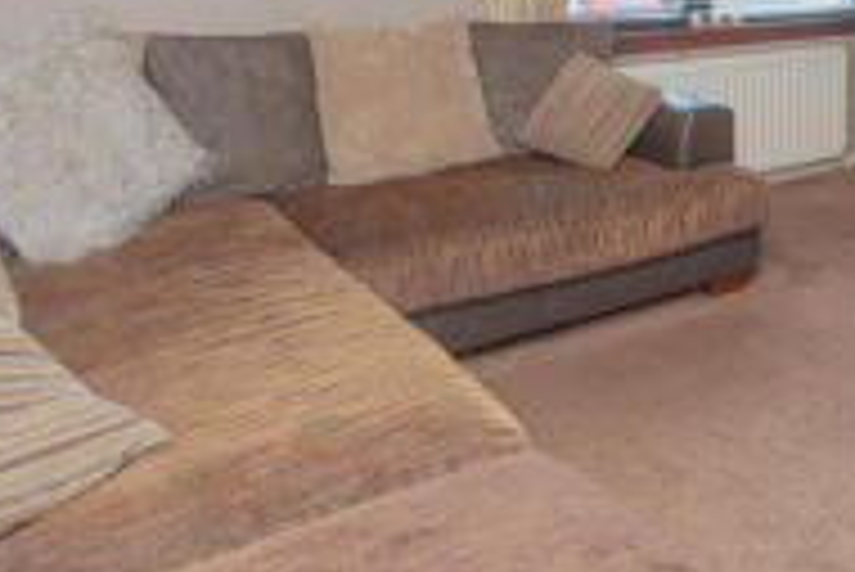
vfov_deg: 30.4
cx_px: 832
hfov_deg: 42.6
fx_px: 951
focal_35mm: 40
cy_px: -38
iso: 250
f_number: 5.6
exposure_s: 1/60
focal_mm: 16
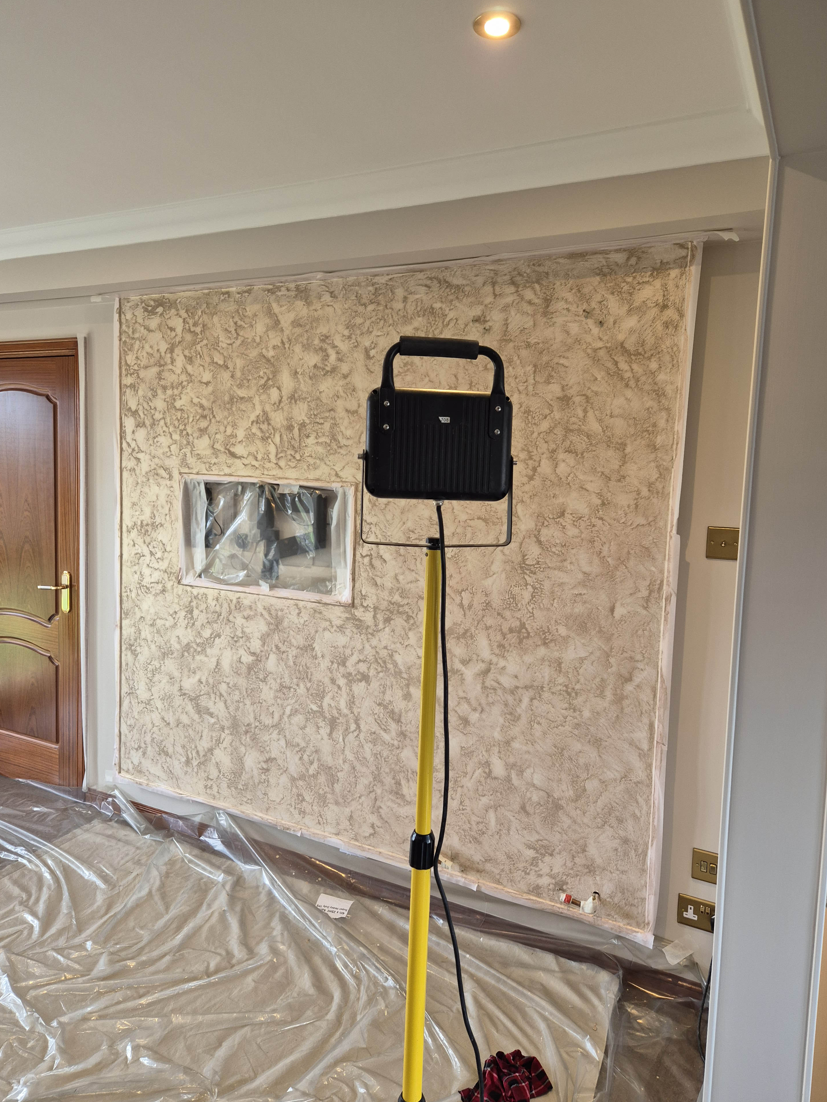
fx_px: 764
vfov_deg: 71.6
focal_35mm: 24
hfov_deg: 56.8
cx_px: 426
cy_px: 534
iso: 160
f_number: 1.8
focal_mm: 5.4
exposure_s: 1/100
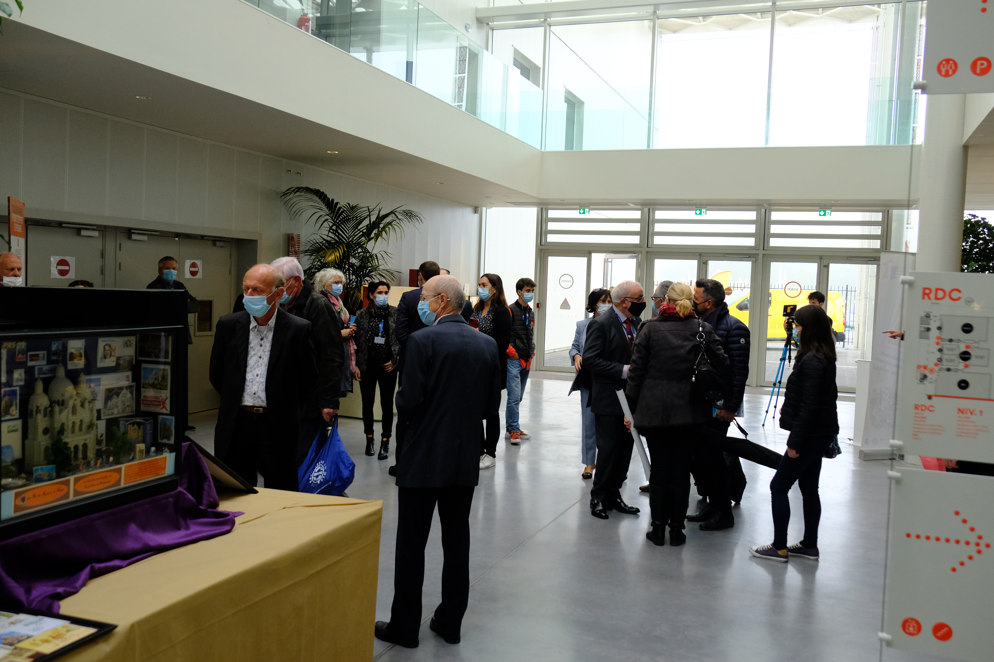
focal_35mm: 31
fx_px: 856
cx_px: 497
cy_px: 331
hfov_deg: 60.3
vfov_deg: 42.3
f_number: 4.5
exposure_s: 1/320
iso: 1600
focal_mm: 20.8
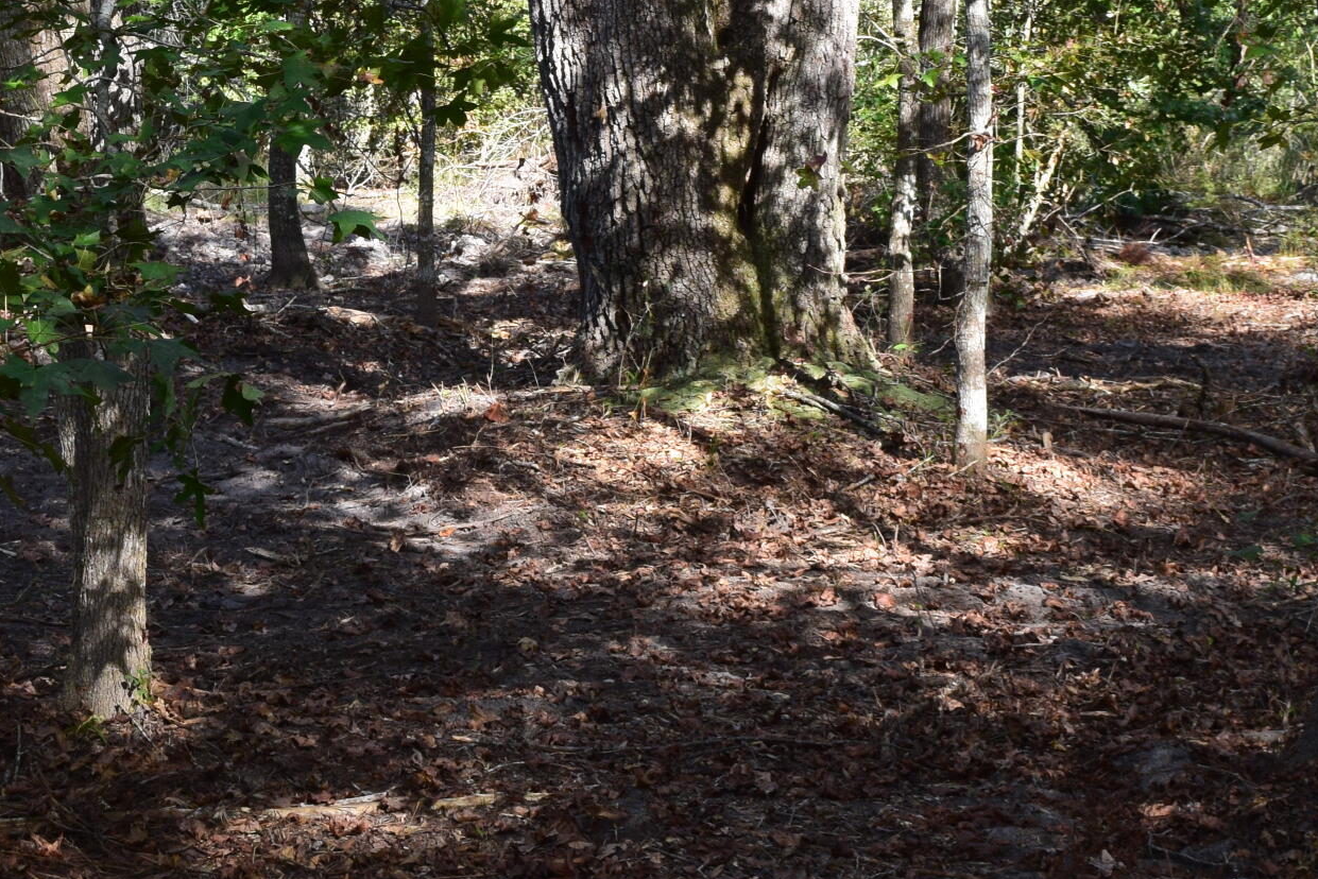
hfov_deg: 23.4
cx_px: 588
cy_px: 41
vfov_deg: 15.5
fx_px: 3186
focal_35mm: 87
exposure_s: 1/160
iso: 400
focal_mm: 24
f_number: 10
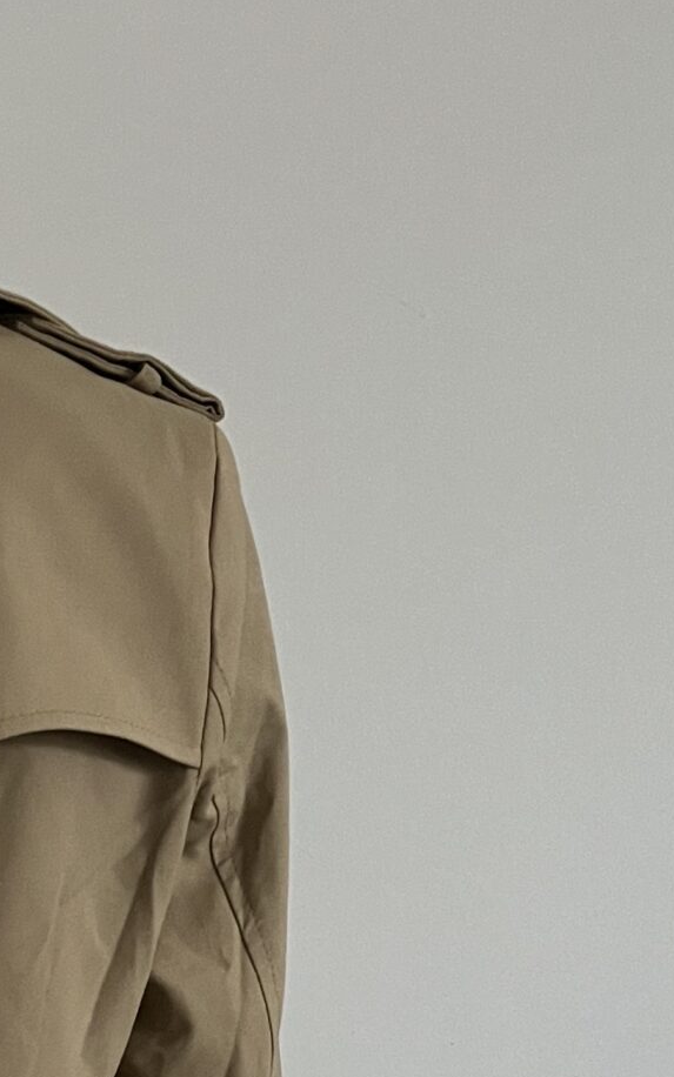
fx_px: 2262
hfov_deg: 15.5
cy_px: 1255
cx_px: -367
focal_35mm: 77
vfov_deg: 24.5
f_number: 1.6
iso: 640
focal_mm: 5.1
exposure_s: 1/31
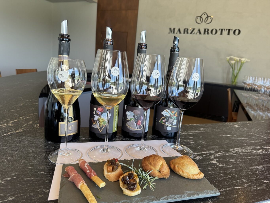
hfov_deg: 71.6
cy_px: 102
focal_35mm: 24
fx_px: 187
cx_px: 135
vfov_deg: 56.8
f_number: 1.78
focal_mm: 6.76
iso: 100
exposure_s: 1/120
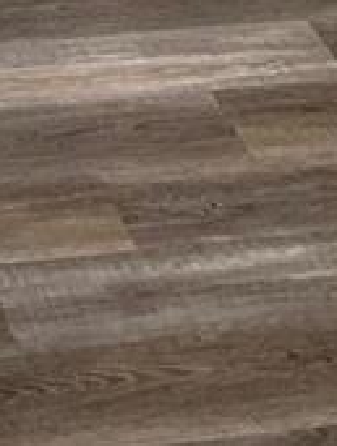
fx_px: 2354
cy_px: -1007
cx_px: -86
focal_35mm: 182
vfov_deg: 8.5
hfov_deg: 8.1
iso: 32
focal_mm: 4.25
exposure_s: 1/118
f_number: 1.8
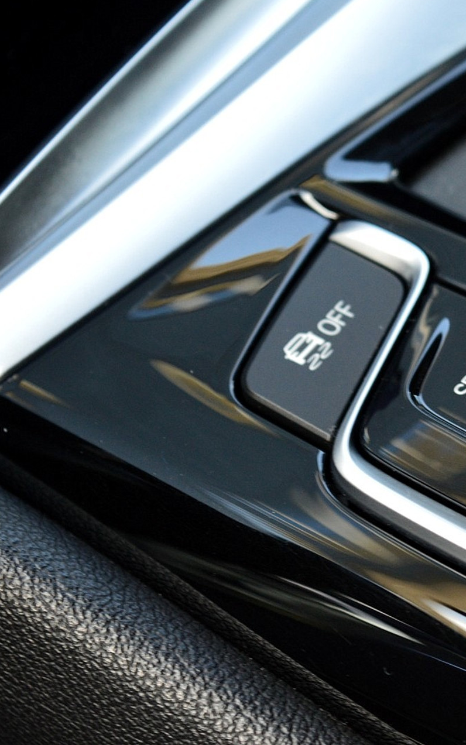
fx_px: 2575
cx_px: 550
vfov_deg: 16.5
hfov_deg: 10.2
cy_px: 371
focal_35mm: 127
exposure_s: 1/60
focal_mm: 55
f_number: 5.6
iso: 800
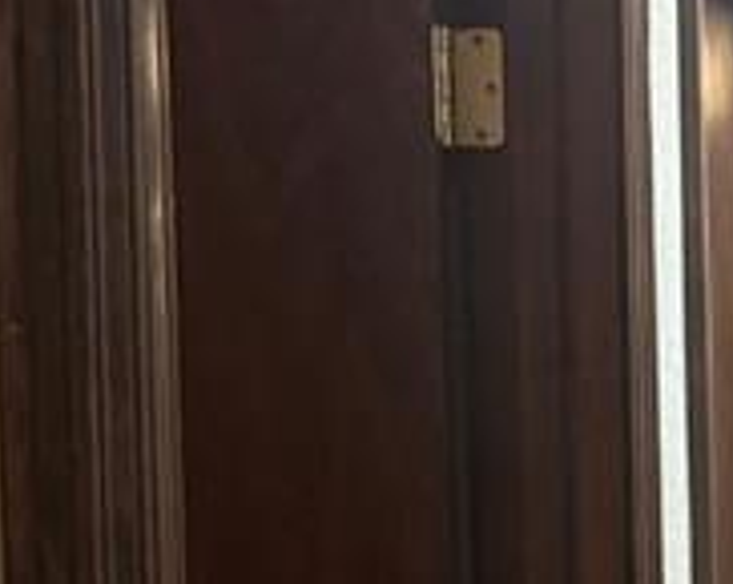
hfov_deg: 12.4
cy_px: 862
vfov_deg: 10.4
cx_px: 1313
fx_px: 3097
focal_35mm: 143
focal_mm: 5.96
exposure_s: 1/60
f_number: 1.6
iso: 200
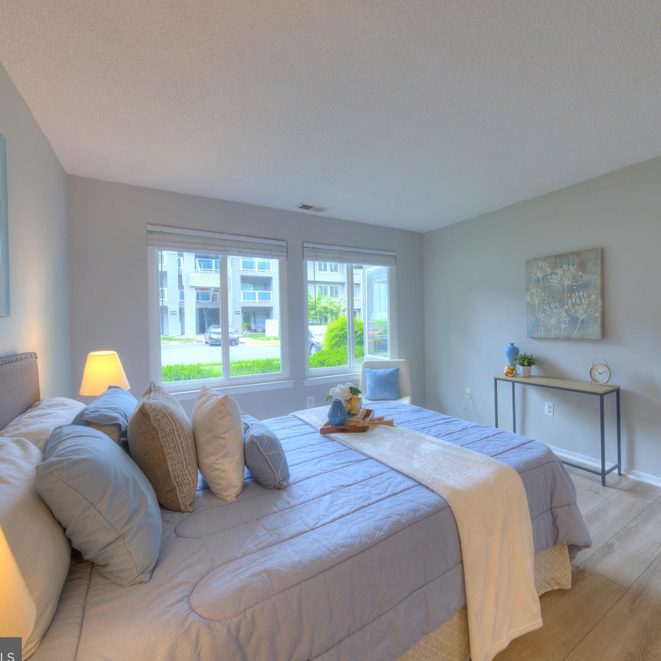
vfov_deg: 87.4
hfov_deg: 85.1
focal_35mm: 16
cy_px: 328
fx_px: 346
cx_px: 428
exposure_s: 1/8
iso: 400
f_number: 9
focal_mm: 12
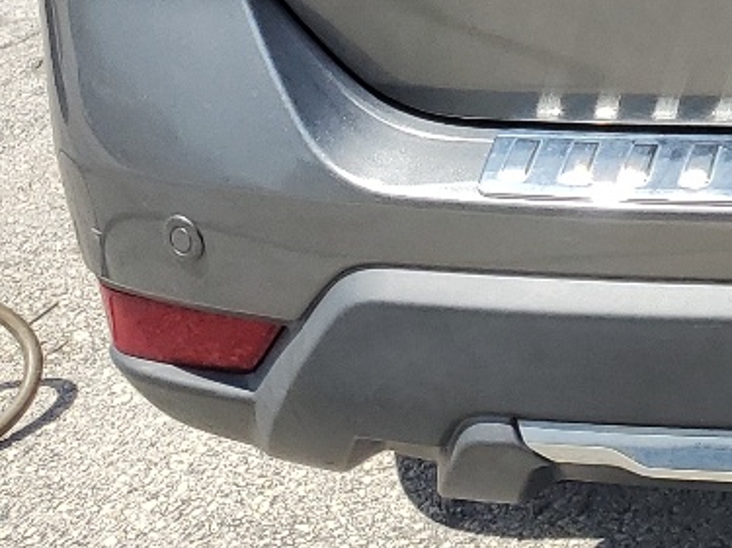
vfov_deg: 12.4
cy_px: -365
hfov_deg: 15.4
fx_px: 2346
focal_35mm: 111
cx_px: 1304
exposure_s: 1/2500
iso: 50
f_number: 1.5
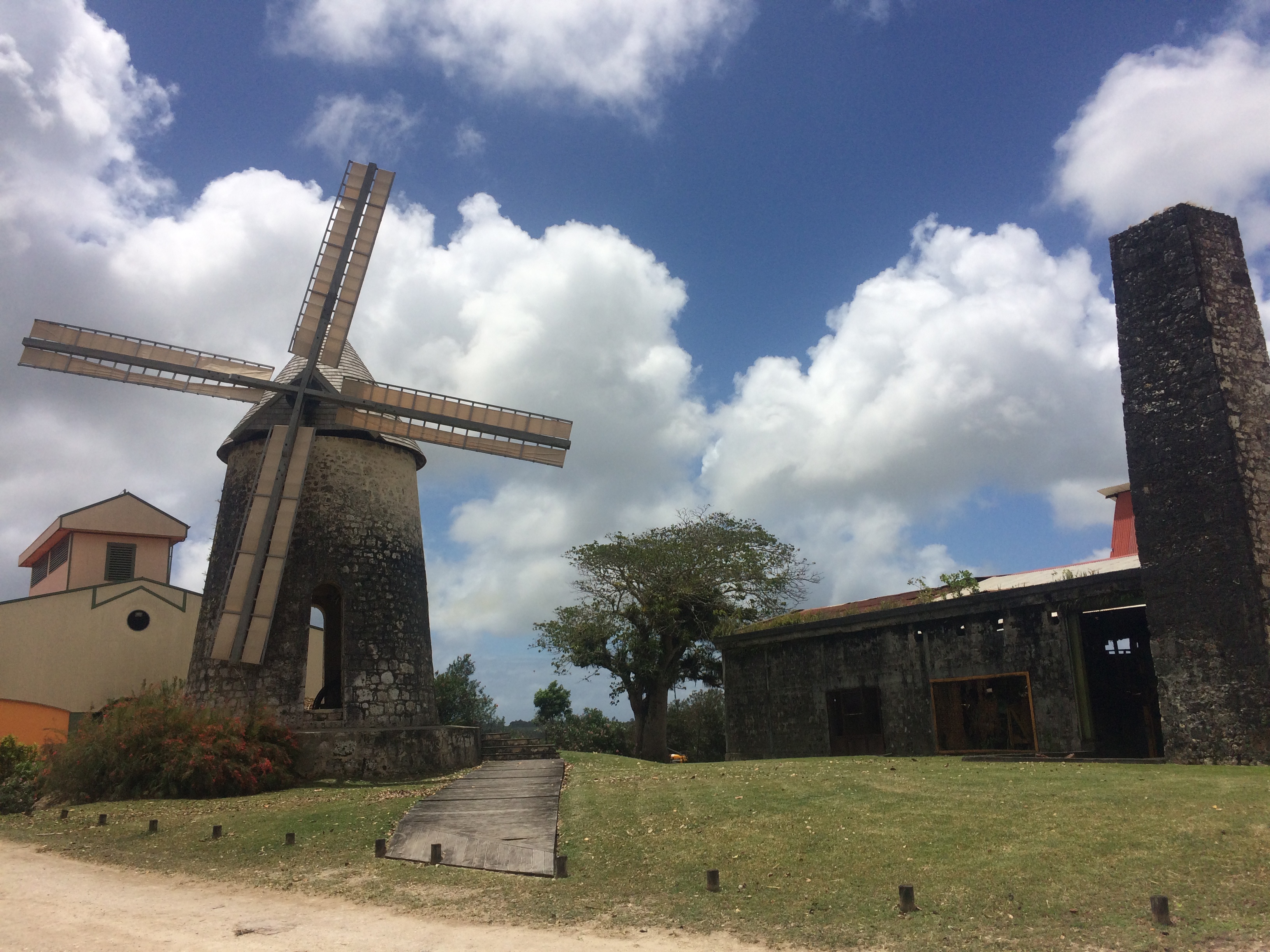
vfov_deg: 48.2
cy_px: 476
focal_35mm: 29
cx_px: 635
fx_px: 1064
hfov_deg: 61.7
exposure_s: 1/6849
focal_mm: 4.15
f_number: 2.2
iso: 32
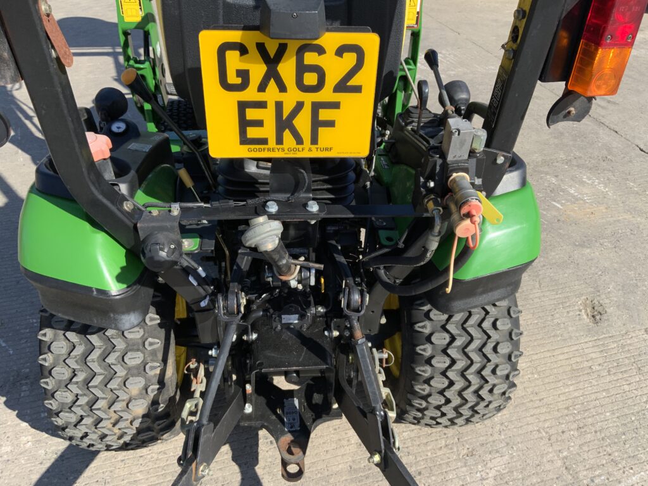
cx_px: 324
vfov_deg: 48.2
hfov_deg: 61.7
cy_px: 243
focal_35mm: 29
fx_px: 543
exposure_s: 1/898
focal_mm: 3
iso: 16
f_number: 1.8
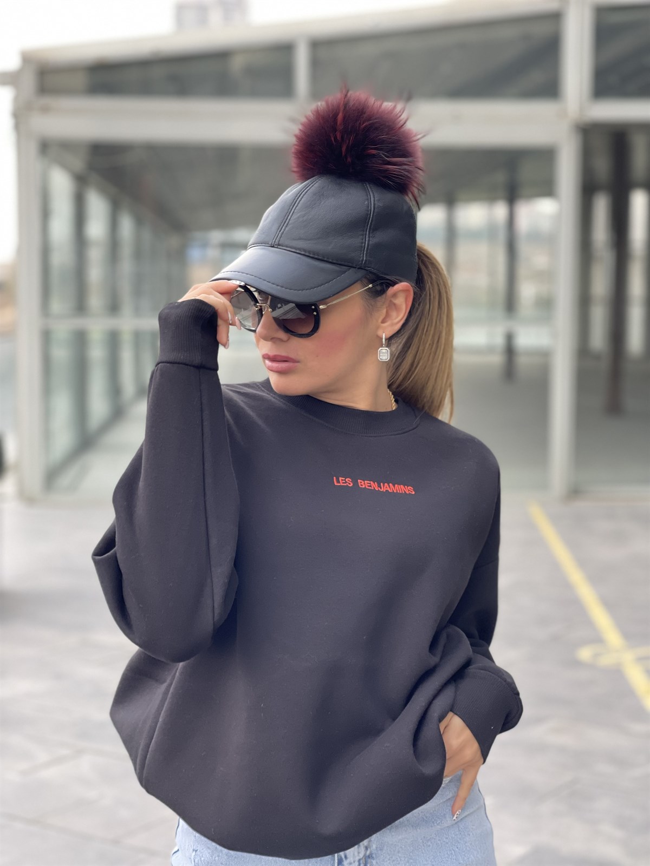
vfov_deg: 30.3
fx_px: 1602
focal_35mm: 64
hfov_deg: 22.9
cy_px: 433
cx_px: 325
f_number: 2.2
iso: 100
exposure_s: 1/121
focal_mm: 7.5
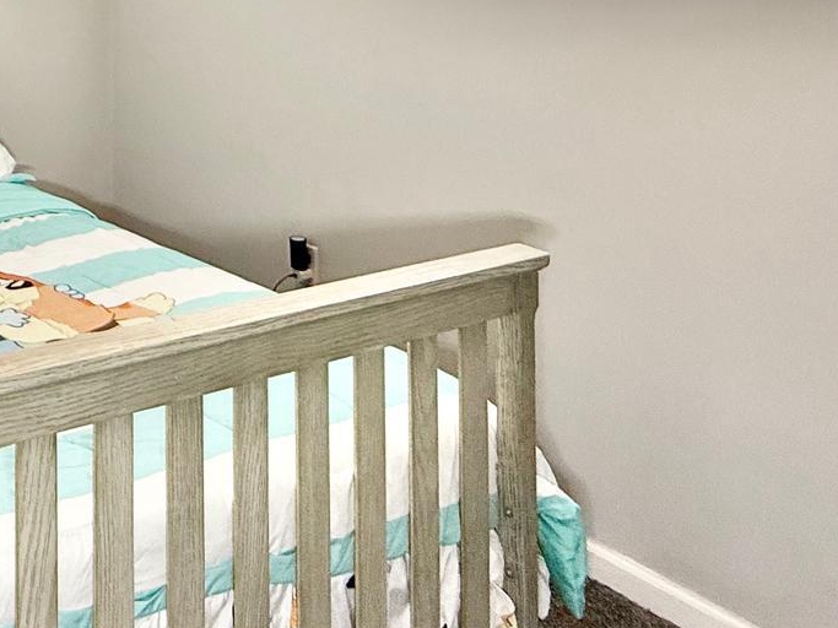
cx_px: -53
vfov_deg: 30.3
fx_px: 1017
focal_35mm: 42
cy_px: -86
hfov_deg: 38.3
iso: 160
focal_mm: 2.22
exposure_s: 1/99
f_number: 2.2
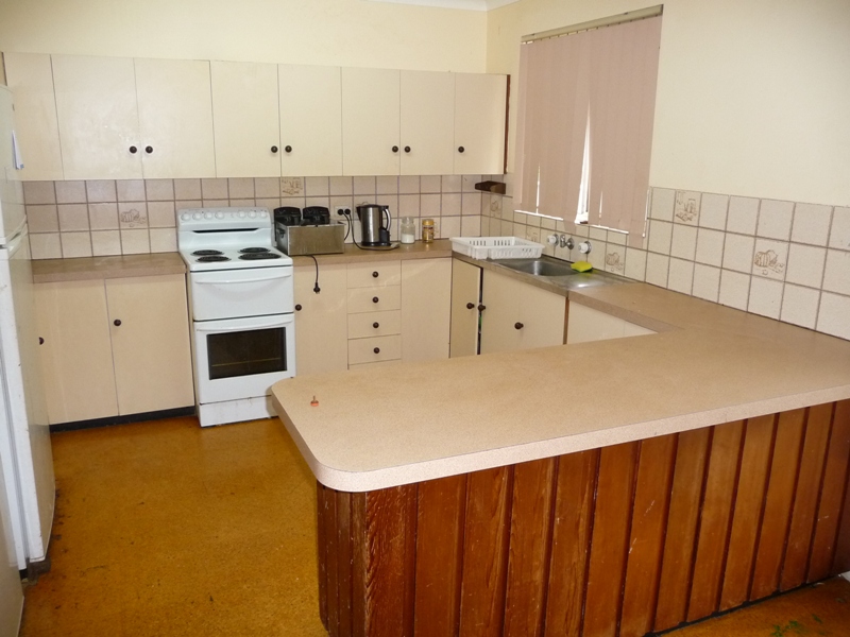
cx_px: 425
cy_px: 318
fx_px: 688
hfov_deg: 63.4
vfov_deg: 49.7
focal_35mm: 28
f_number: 3.3
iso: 320
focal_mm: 4.7
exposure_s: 1/30
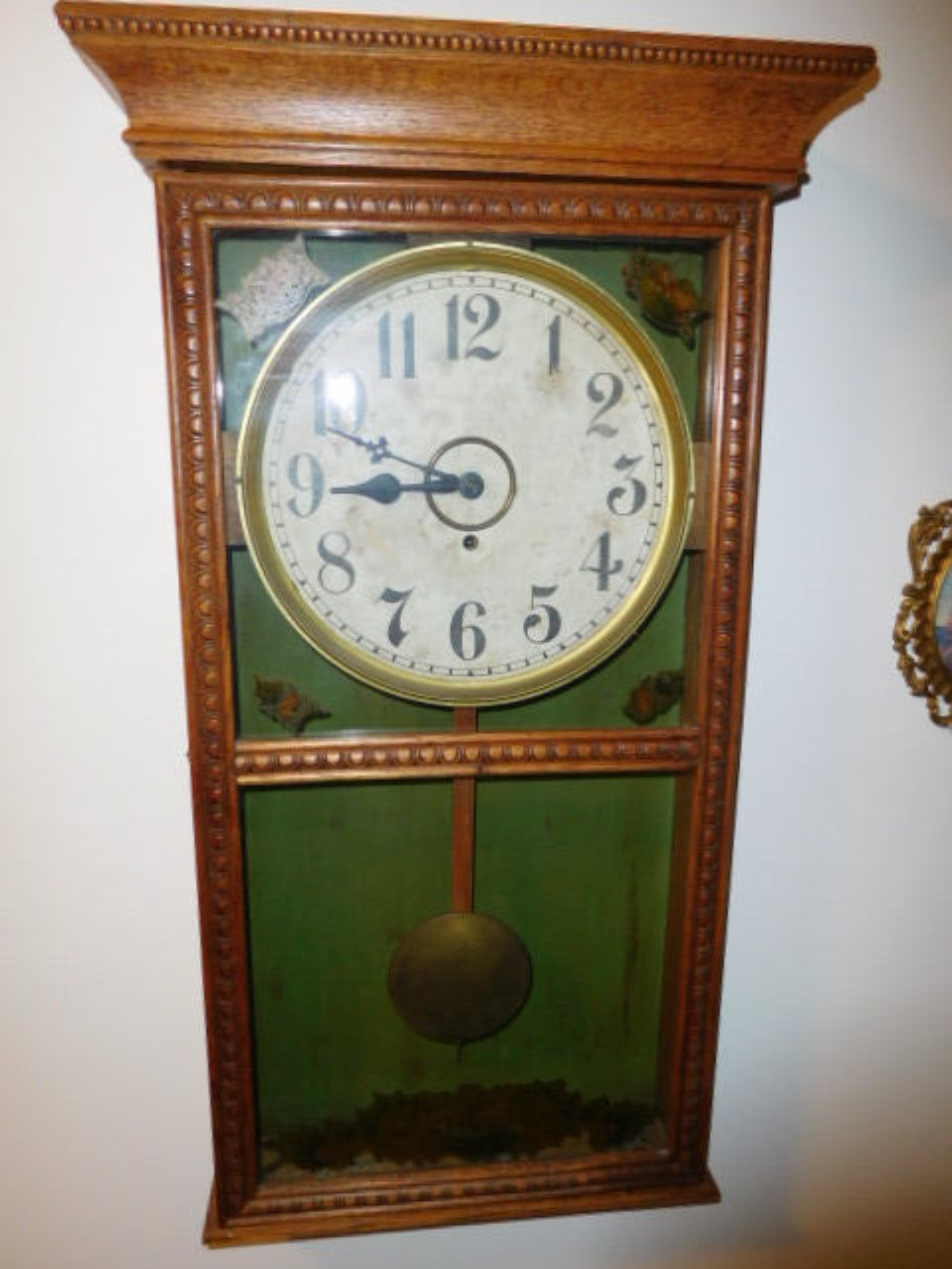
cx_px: 476
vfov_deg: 69.4
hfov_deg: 54.9
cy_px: 634
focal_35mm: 25
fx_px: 917
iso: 200
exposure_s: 1/30
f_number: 3.4
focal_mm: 4.5
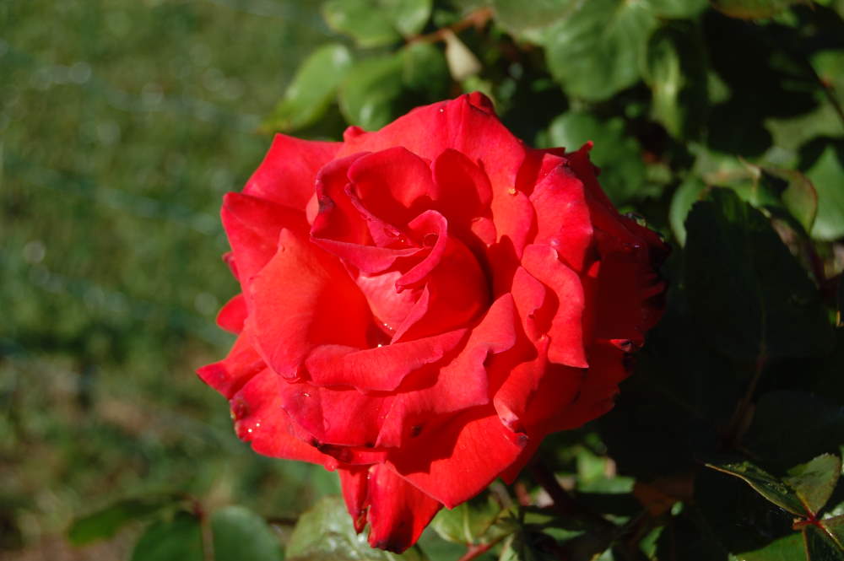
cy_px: 280
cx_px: 422
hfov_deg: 26.0
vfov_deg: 17.5
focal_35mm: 78
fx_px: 1827
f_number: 10
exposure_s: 1/400
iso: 200
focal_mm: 52
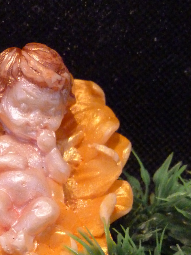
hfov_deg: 12.0
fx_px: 905
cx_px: 40
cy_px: 204
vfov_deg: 15.9
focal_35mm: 123
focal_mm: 11.6
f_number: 3.3
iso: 800
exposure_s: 1/13
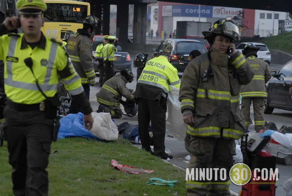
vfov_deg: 10.2
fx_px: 1097
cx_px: 146
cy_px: 98
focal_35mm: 135
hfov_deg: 15.2
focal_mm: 90
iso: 800
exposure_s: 1/160
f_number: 5
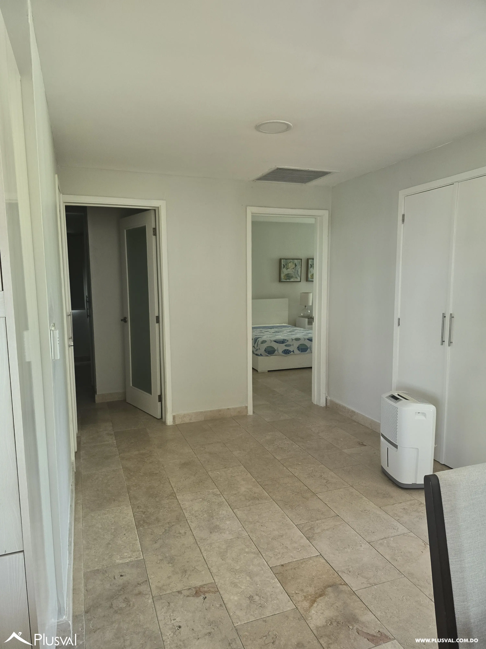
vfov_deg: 73.9
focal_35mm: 23
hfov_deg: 58.9
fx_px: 431
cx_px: 243
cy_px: 324
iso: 200
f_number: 1.7
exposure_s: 1/120
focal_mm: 6.3
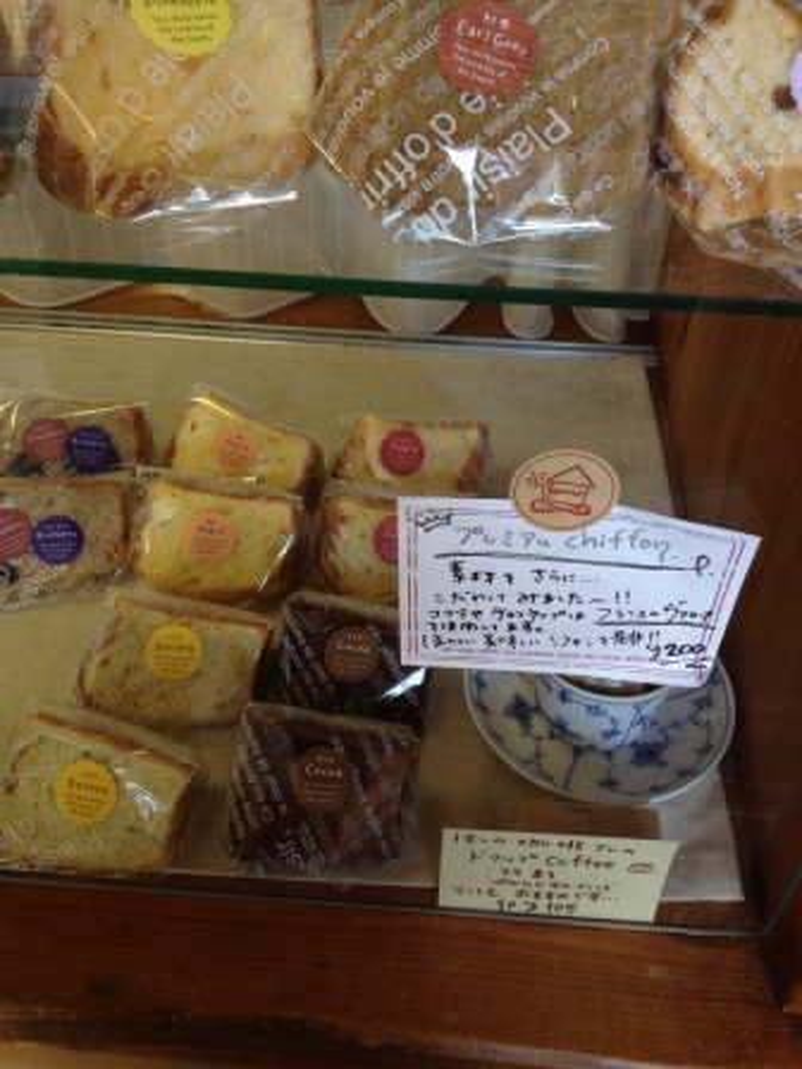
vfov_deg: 52.6
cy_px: 534
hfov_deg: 40.7
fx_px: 1081
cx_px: 401
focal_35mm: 35
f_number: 2.4
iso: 80
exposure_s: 1/24
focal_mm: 4.28
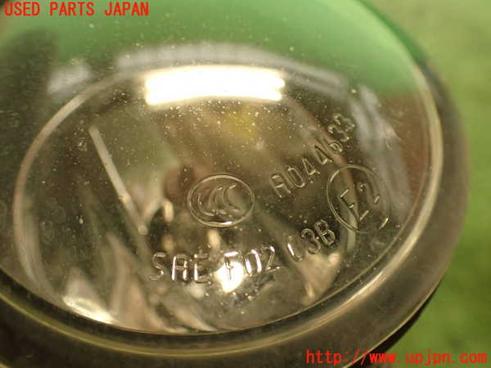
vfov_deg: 44.2
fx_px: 454
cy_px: 184
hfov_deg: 56.8
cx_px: 246
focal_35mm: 32
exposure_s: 1/30
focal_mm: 5.79
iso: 250
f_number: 2.4
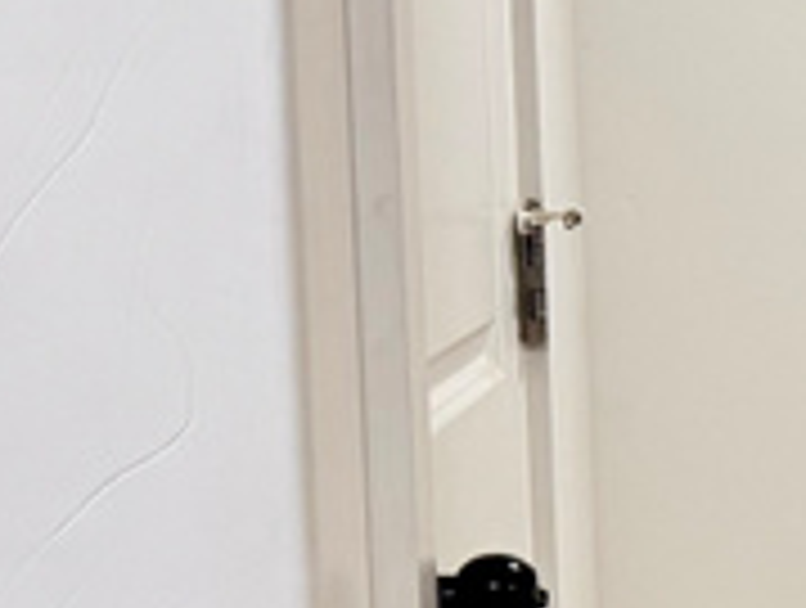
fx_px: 3196
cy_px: 410
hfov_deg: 11.2
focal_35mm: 137
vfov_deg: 10.9
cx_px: 2134
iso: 250
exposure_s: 1/60
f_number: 1.78
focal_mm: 6.76
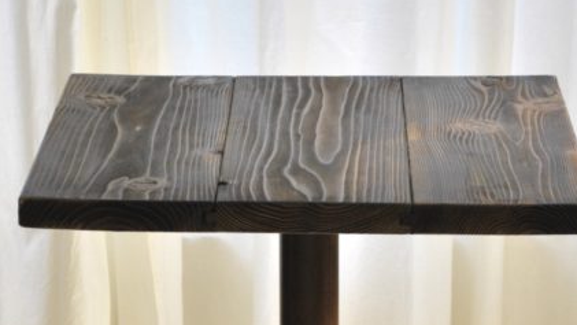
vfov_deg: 6.6
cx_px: 294
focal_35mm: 184
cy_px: 403
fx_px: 2816
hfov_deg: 11.7
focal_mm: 48
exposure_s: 1/160
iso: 400
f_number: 6.3
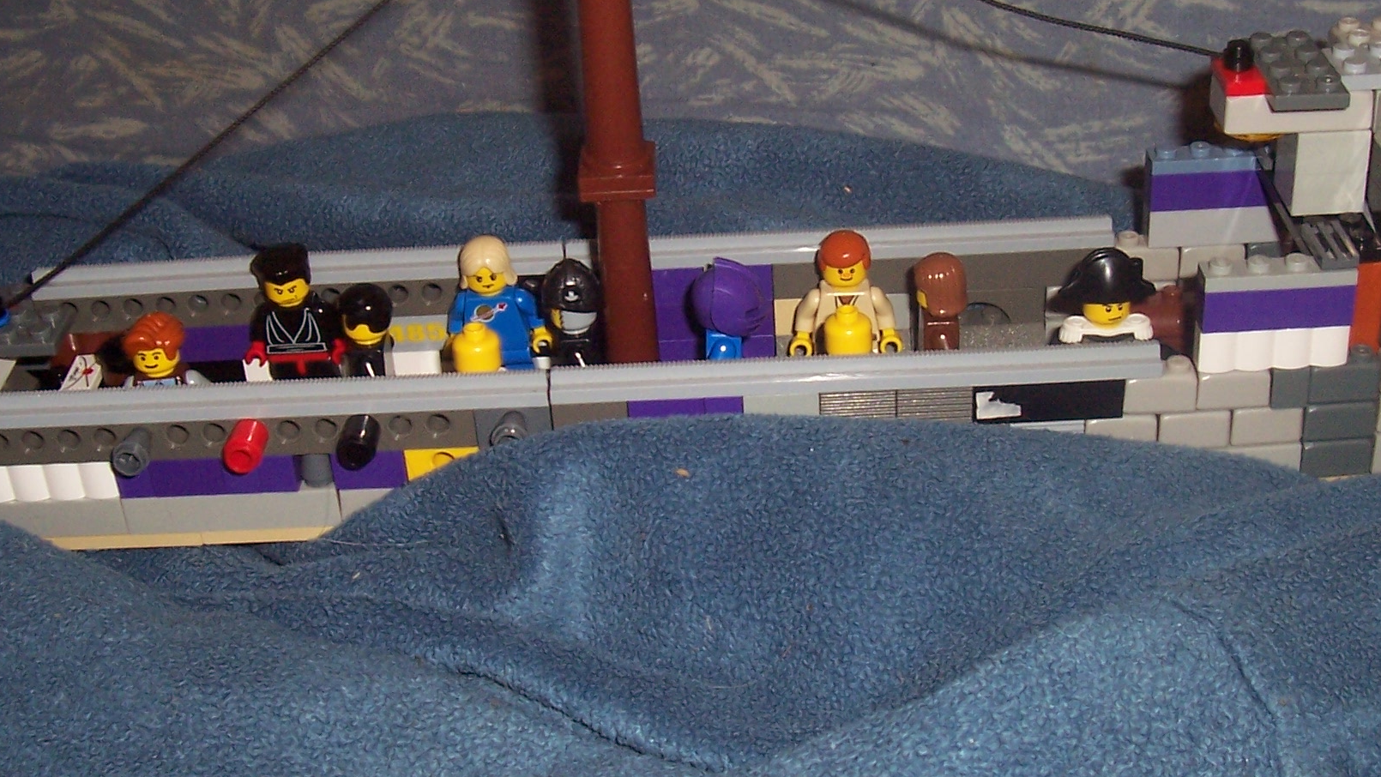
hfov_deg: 39.1
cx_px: 744
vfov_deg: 22.6
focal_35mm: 53
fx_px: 1941
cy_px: 363
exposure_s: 1/60
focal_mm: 5.6
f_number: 2.7
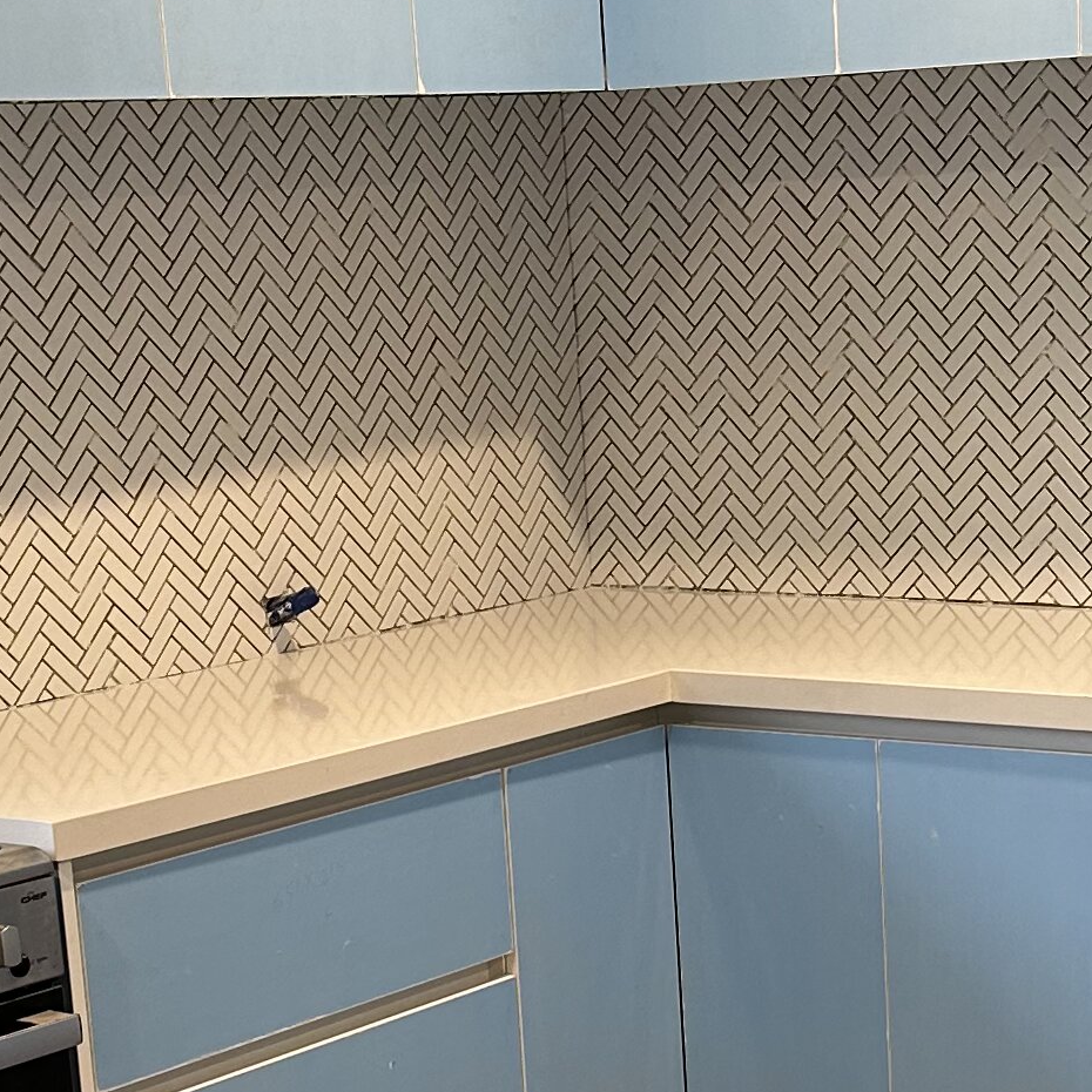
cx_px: 756
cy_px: 922
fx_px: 3284
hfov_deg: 18.8
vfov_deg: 18.6
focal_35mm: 92
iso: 125
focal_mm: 6.86
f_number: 1.78
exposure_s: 1/50
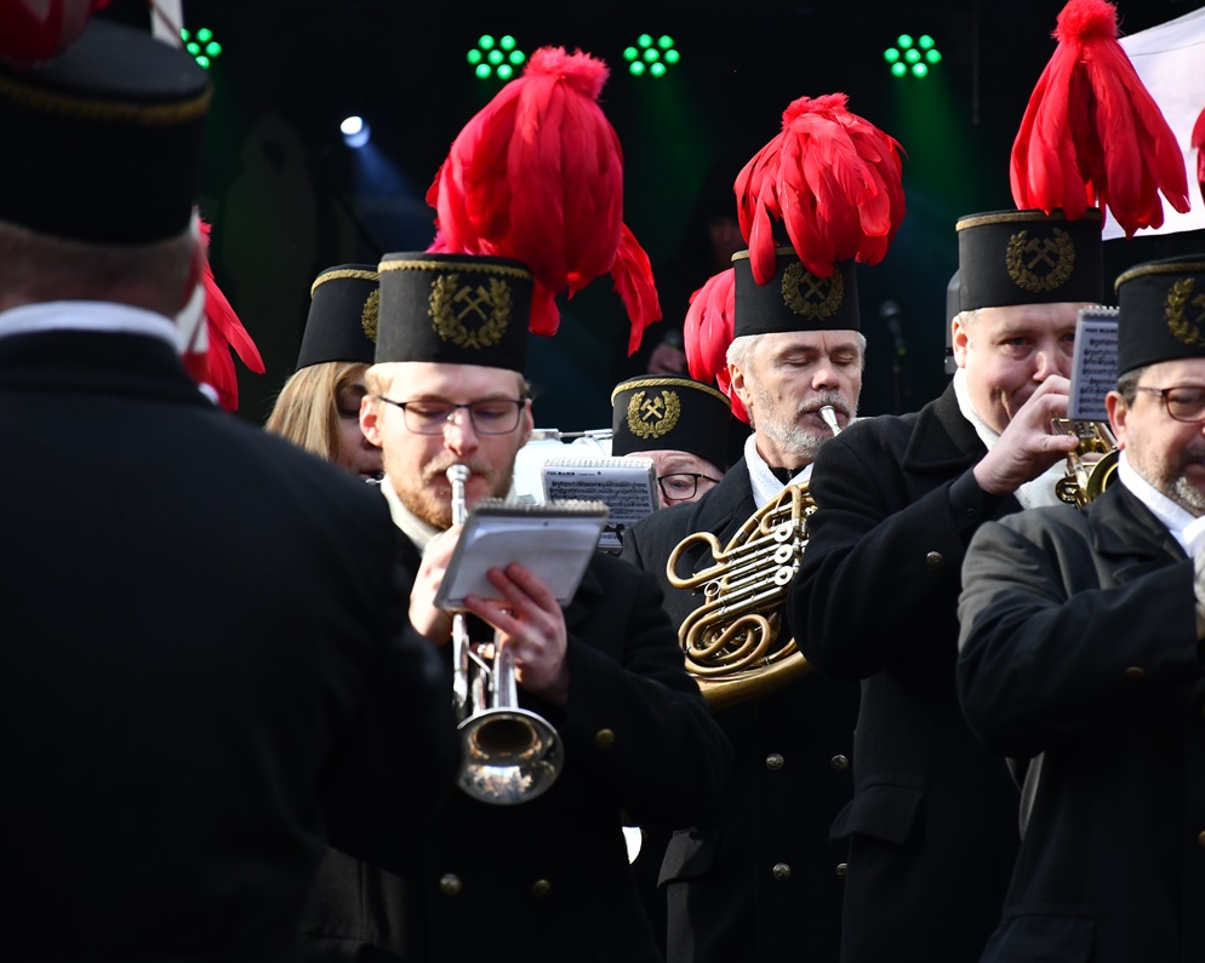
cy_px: 481
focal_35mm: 238
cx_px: 692
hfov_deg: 8.1
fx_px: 8487
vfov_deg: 6.5
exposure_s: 1/640
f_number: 5.6
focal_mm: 140
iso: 800
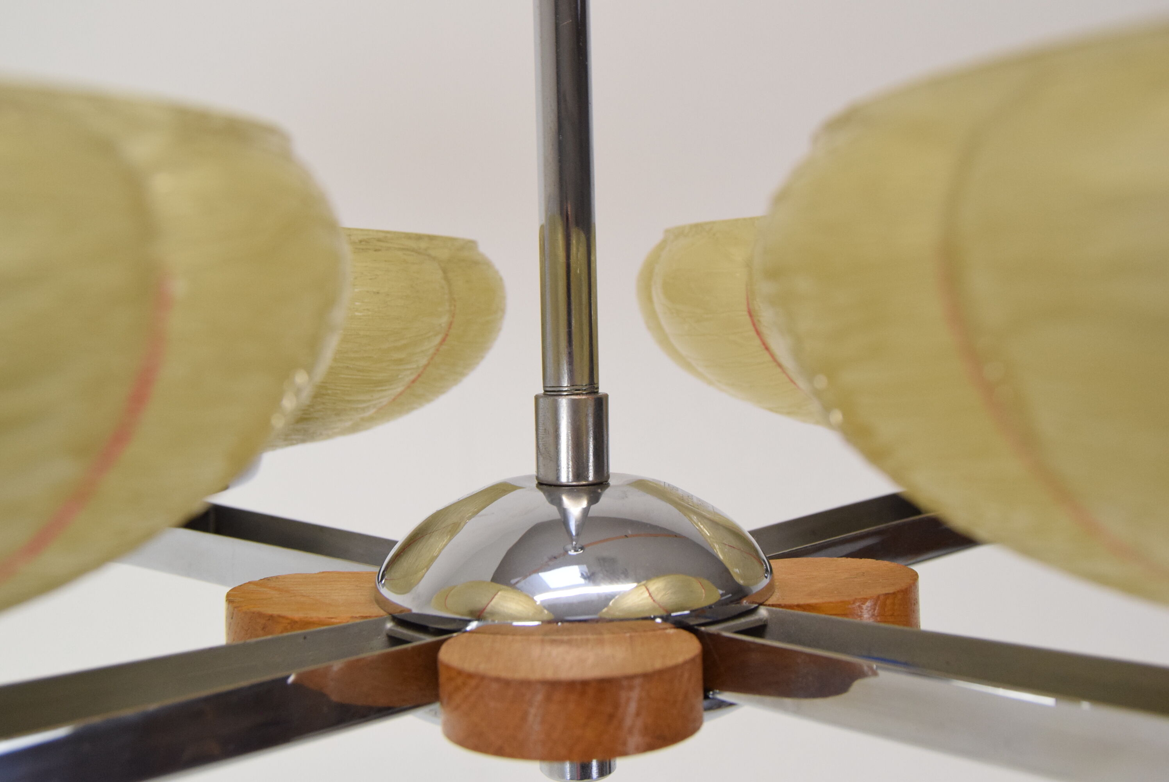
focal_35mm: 45
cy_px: 391
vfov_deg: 29.9
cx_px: 584
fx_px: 1462
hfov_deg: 43.6
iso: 1600
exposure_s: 1/200
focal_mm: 30
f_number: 7.1
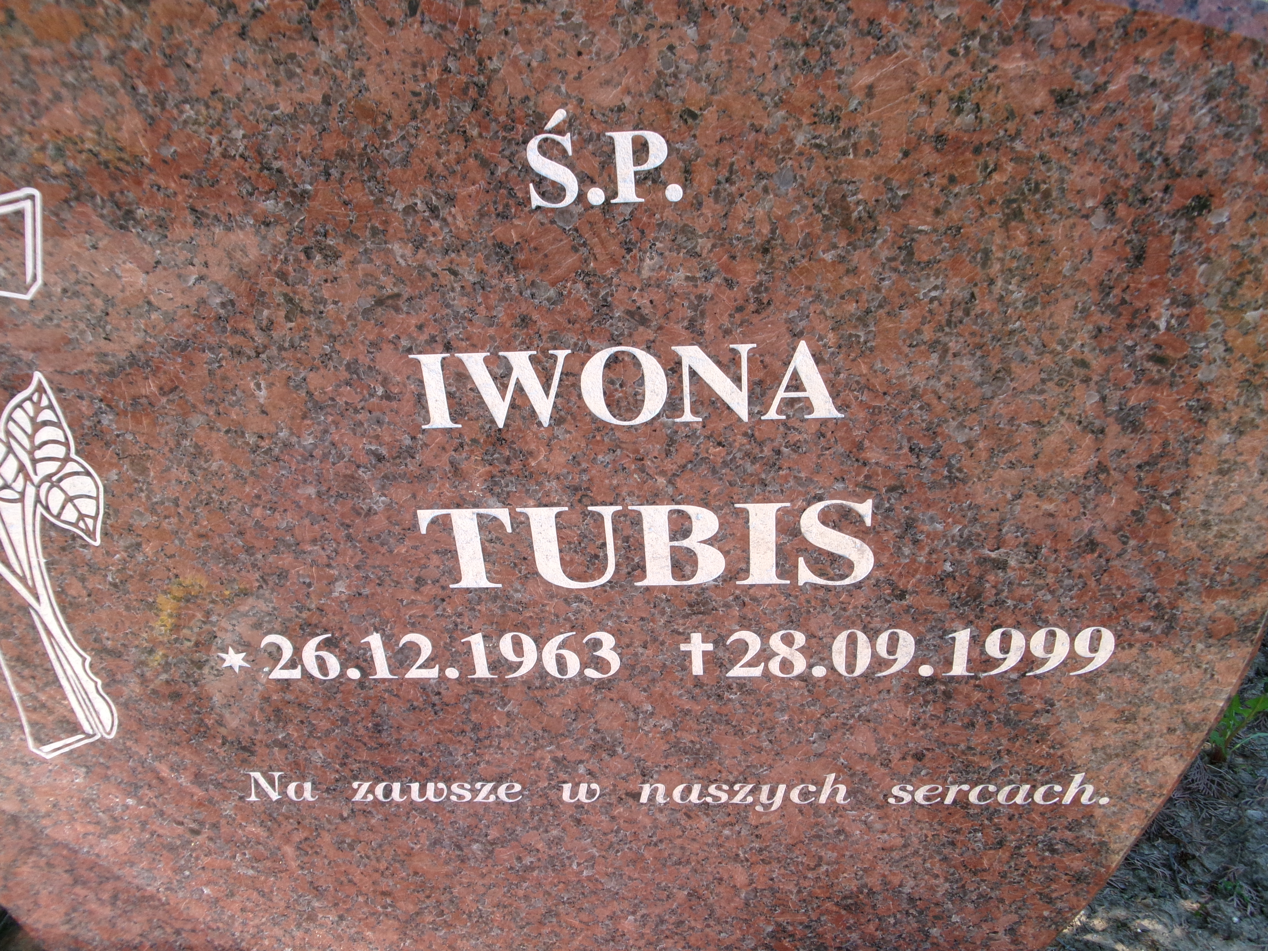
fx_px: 1026
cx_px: 634
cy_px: 476
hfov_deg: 63.4
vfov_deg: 49.7
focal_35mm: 28
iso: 100
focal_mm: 5.1
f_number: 3.9
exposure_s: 1/120
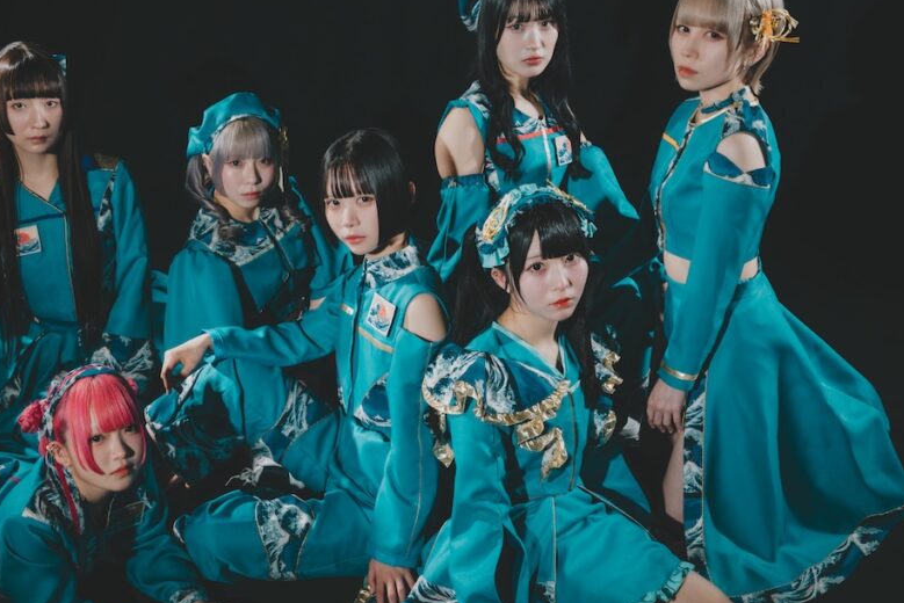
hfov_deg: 42.5
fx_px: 1155
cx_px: 363
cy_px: 328
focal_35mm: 46
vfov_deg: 29.3
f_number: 10
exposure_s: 1/125
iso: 1250
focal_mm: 35
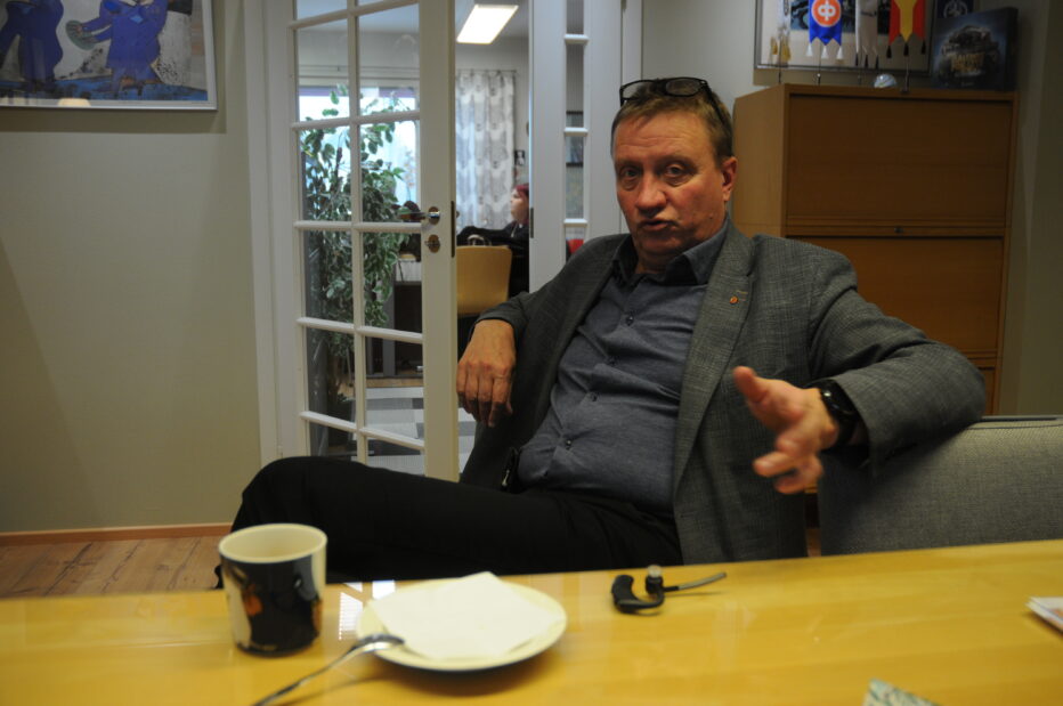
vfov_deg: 39.9
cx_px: 532
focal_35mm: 33
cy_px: 353
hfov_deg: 57.3
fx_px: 973
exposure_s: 1/60
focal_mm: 22
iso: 500
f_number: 4
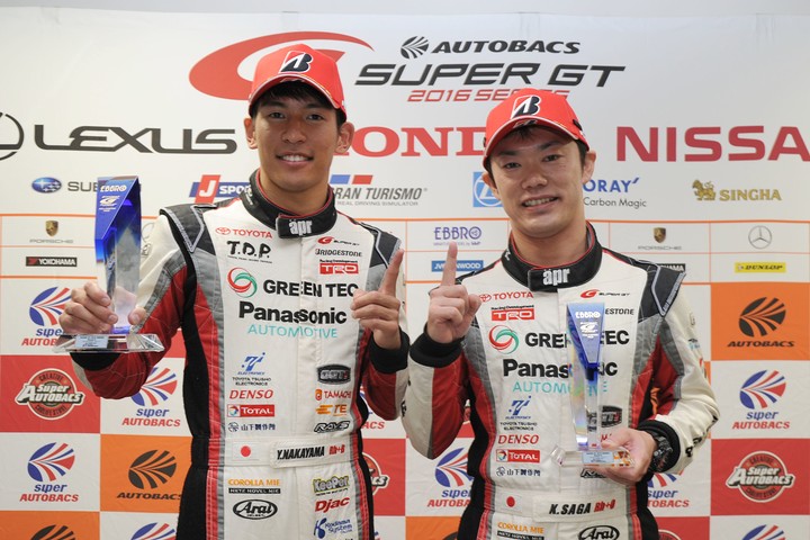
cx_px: 405
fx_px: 855
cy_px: 270
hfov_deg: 50.7
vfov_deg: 35.1
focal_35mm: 38
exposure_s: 1/60
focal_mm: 38
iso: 800
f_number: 6.7
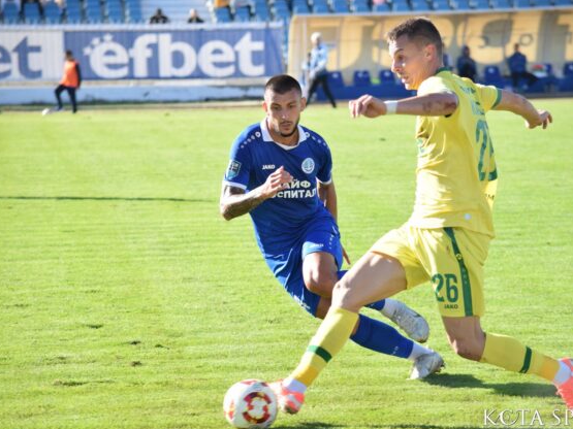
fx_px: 3385
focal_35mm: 205
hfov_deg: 9.7
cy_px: 216
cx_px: 301
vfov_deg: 7.3
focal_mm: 125
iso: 400
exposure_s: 1/800
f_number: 4.8
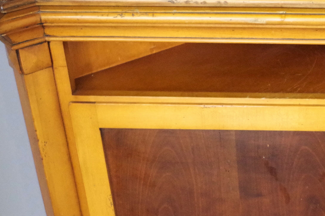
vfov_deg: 16.4
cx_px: 369
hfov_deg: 22.9
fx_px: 749
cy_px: 92
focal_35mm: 83
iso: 3200
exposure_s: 1/60
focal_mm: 21.25
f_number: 4
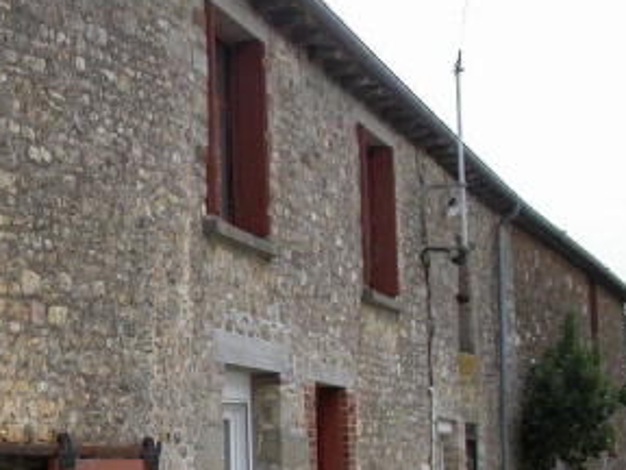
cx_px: -46
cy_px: 268
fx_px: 1628
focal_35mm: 90
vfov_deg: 16.4
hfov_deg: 20.8
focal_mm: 7.85
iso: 100
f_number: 4.2
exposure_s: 1/114
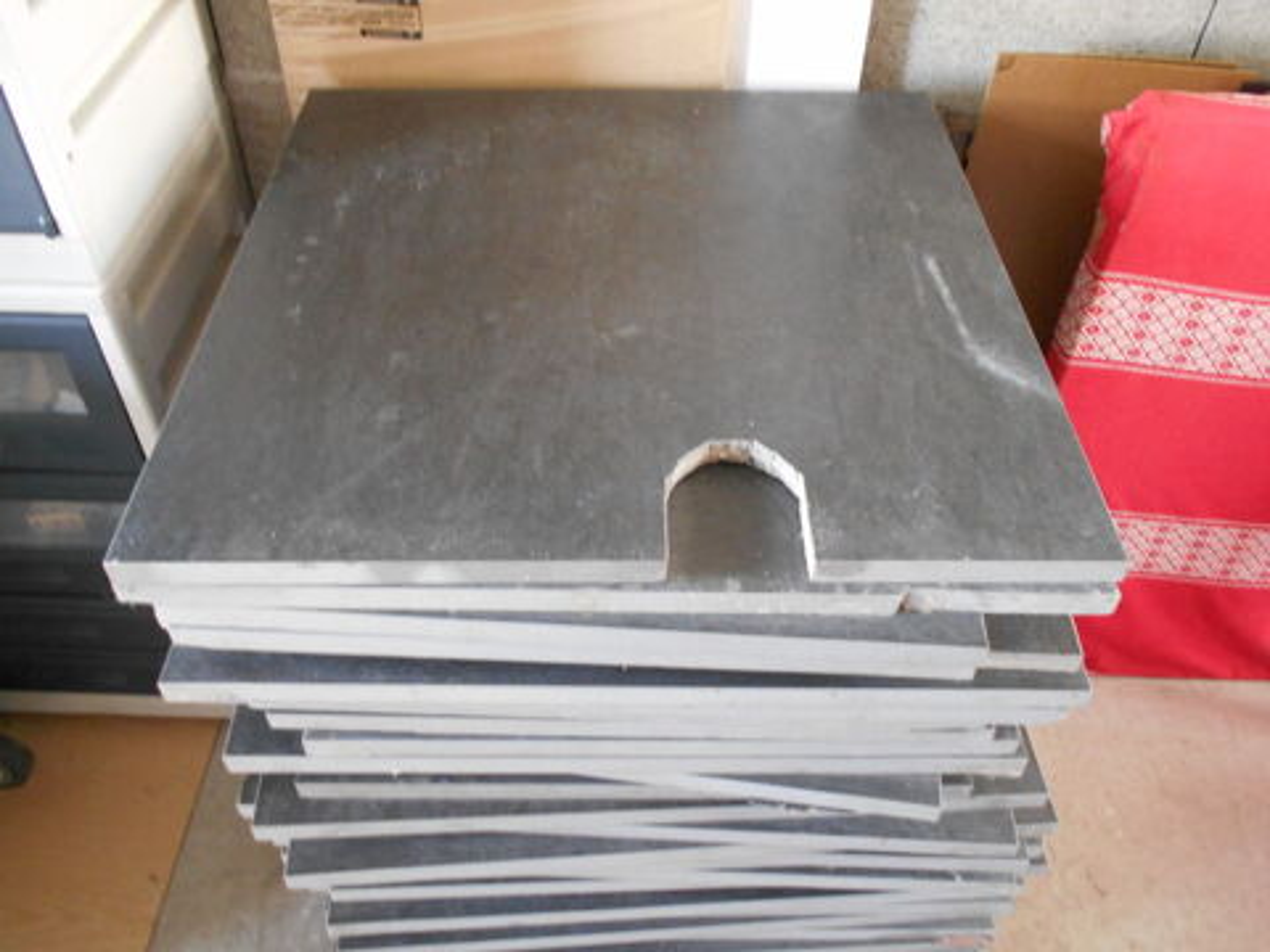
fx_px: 1101
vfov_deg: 46.8
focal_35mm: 30
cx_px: 635
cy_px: 476
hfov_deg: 60.0
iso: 400
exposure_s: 1/10
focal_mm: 5.1
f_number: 3.4
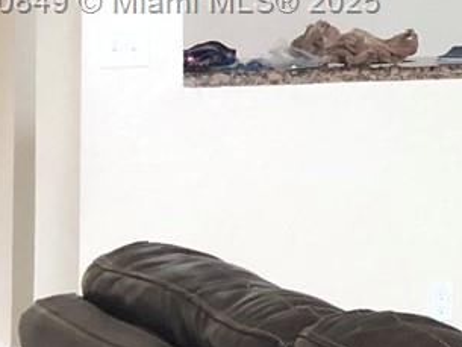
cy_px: 3
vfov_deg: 10.0
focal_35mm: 147
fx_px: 1963
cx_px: 1106
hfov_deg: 11.2
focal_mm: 4
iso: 50
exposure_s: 1/15
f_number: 1.8
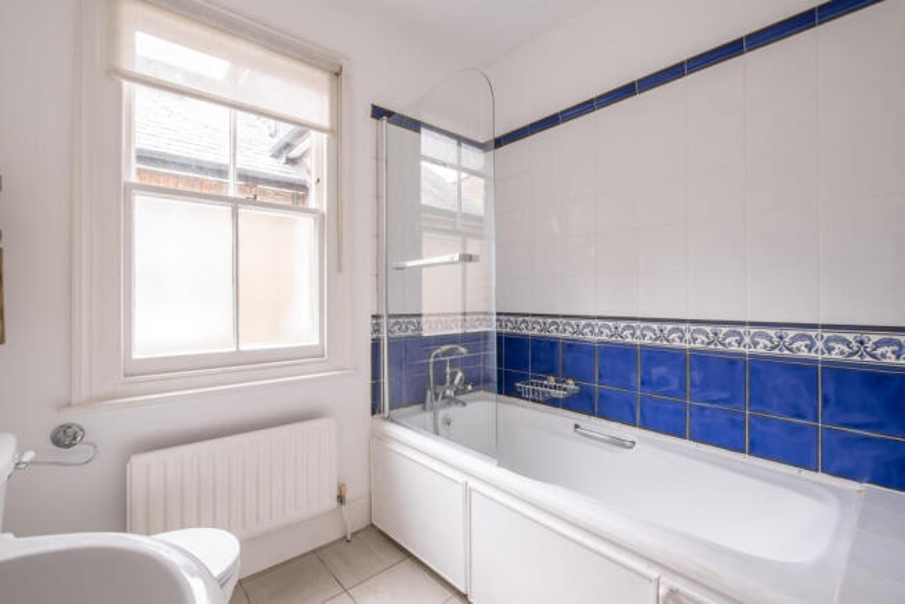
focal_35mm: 15
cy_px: 302
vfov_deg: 77.4
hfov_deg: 100.4
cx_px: 452
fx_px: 377
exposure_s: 1/4
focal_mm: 10
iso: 250
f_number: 7.1
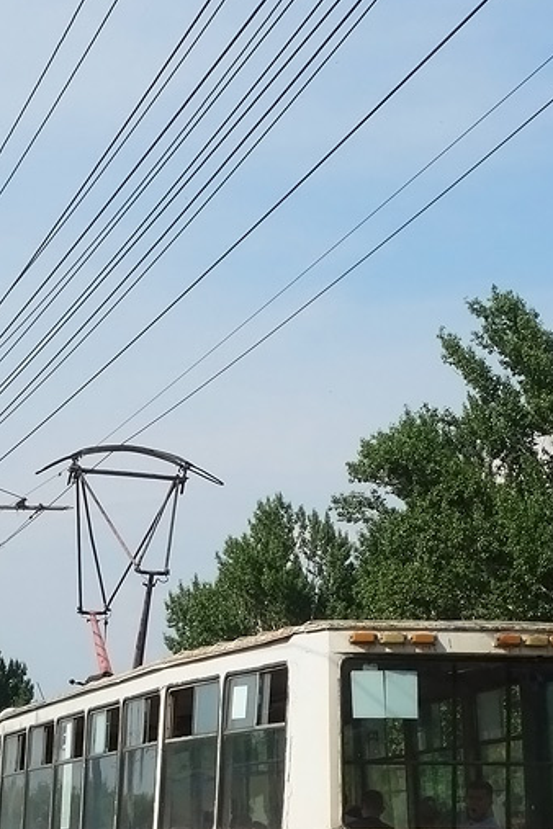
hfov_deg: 15.2
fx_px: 2074
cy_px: 579
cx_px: 285
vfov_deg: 22.5
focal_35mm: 90
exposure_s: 1/500
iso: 125
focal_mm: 14.23
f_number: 6.3
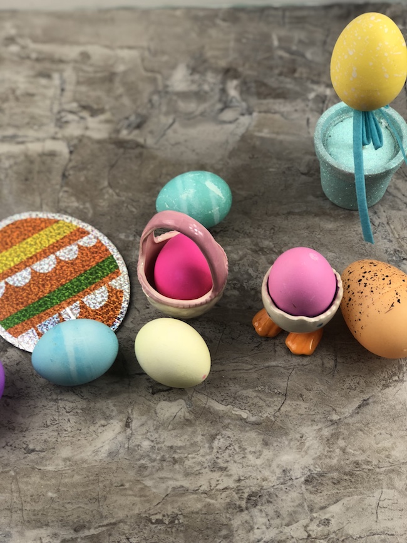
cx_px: 204
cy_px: 272
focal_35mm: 57
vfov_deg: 33.8
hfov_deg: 25.7
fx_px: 894
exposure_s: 1/60
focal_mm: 6.6
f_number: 2.8
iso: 25
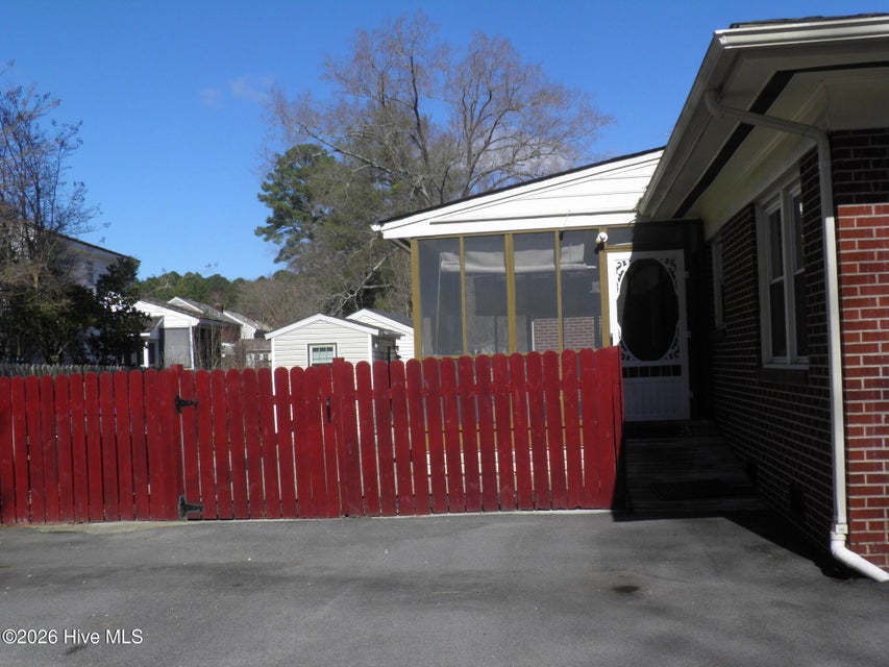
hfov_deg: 52.6
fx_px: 899
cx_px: 444
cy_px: 334
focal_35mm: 35
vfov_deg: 40.7
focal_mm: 6.3
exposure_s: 1/320
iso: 50
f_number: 5.5
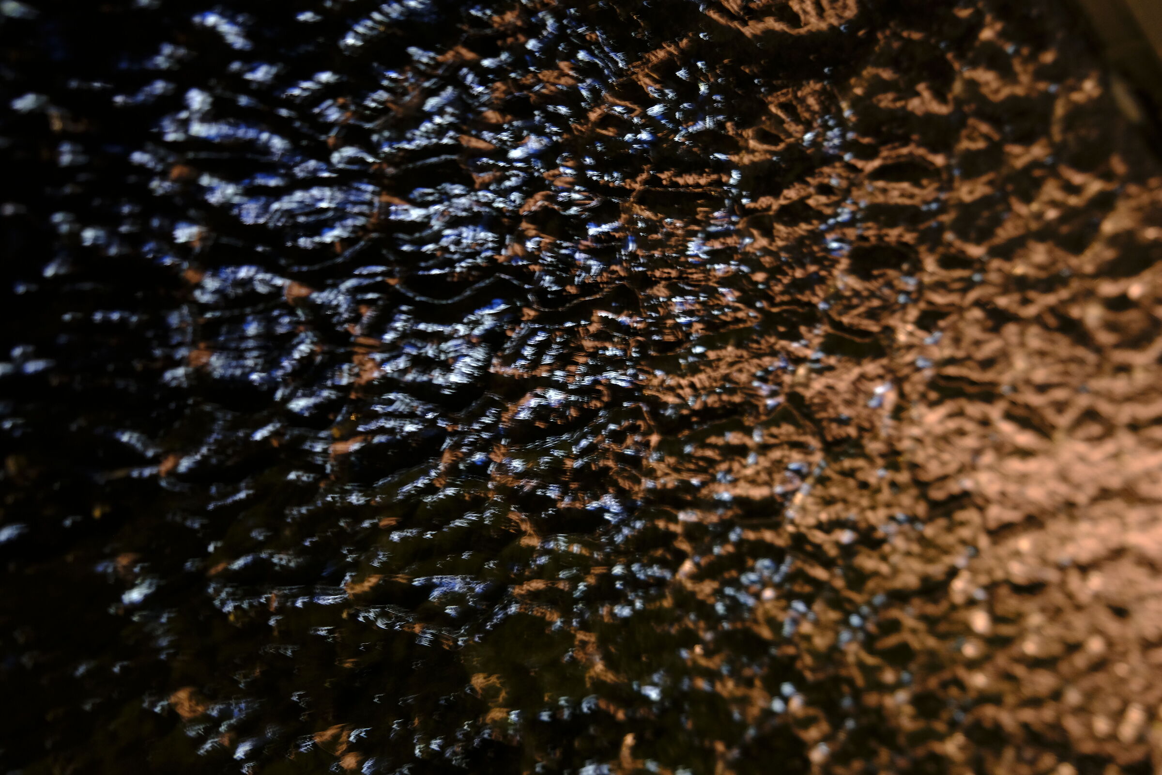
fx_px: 1226
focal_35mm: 38
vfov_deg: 35.1
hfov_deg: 50.7
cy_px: 388
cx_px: 581
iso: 800
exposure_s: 1.2
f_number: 3.2
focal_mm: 25.4
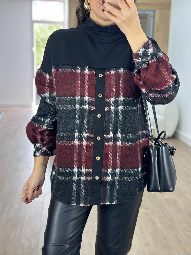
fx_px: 353
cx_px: 96
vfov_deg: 39.7
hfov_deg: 30.3
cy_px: 128
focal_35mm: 48
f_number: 1.78
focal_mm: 6.86
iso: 200
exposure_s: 1/100
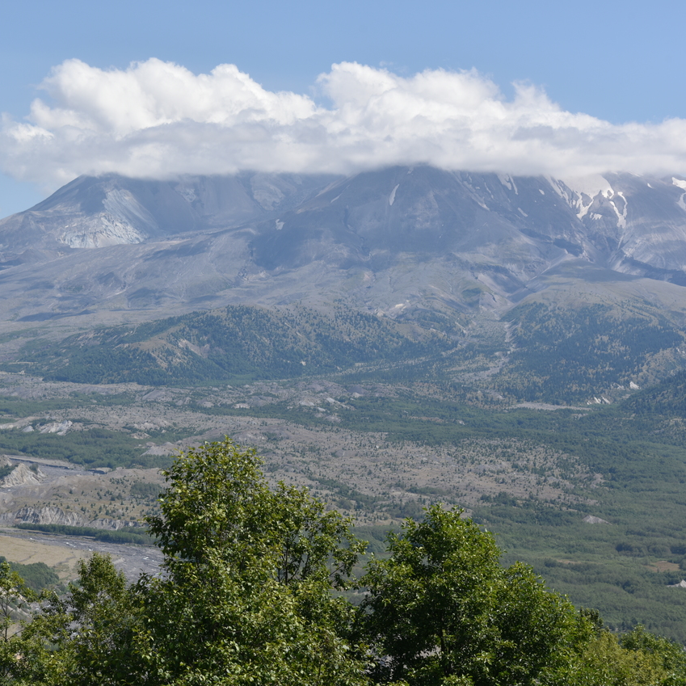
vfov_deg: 17.4
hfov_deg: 17.3
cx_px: 211
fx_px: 2242
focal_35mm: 100
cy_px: 344
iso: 100
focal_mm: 78
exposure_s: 1/320
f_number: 9
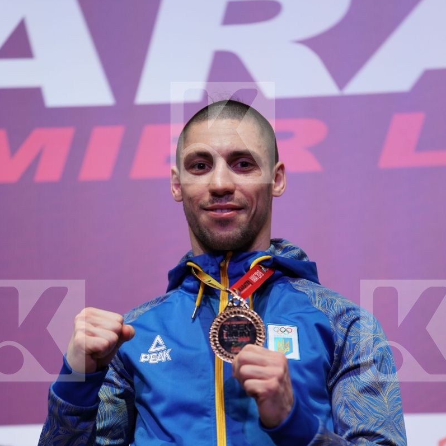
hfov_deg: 6.8
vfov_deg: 6.8
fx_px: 3732
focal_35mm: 256
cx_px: 223
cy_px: 331
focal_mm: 200
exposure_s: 1/250
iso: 640
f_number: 2.8
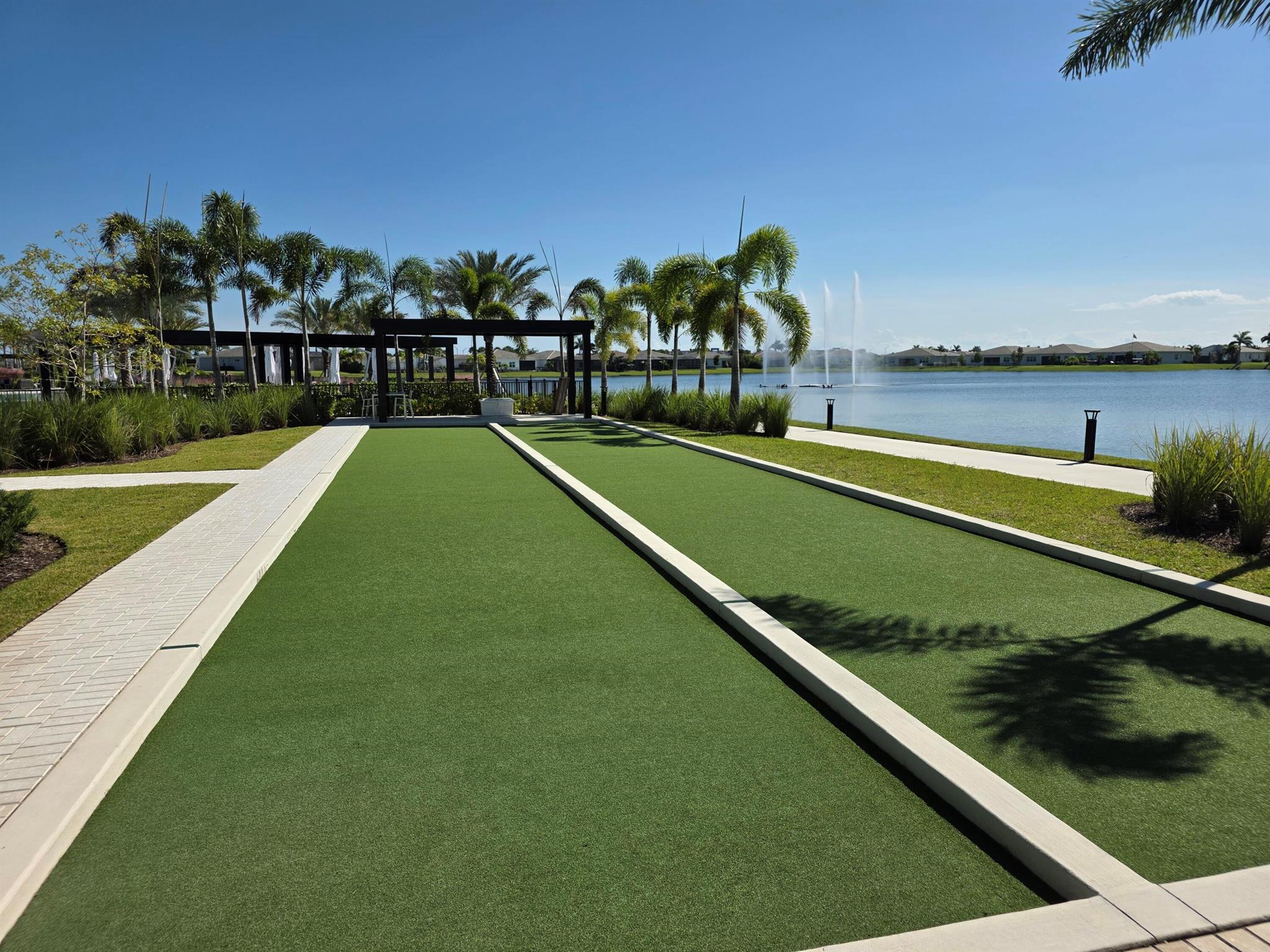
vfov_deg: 58.9
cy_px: 476
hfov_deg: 73.9
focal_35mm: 23
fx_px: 844
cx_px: 635
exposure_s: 1/7944
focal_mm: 6.3
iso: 50
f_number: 1.7
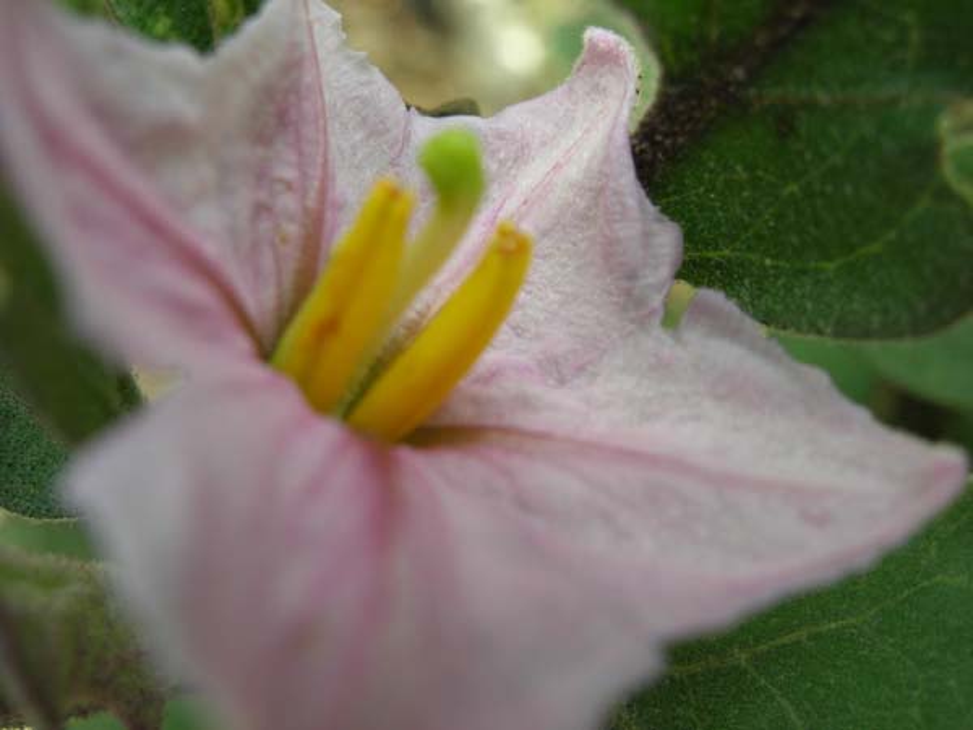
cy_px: 365
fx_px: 1068
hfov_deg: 49.0
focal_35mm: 38
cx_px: 486
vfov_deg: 37.7
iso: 64
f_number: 4.8
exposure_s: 1/140
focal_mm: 7.8
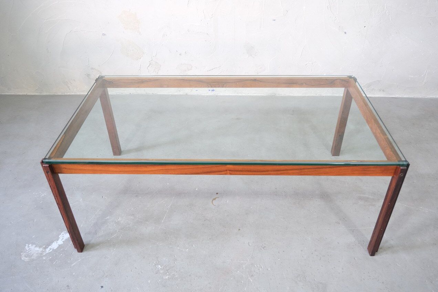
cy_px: 146
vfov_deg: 45.0
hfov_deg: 63.7
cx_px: 219
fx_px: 353
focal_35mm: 29
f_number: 4
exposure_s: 1/27
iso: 2000
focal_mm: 19.2
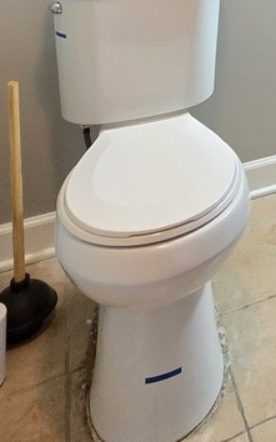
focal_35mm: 42
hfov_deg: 25.5
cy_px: -114
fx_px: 506
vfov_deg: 35.0
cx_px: 373
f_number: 2.2
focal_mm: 2.2
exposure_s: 1/60
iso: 800
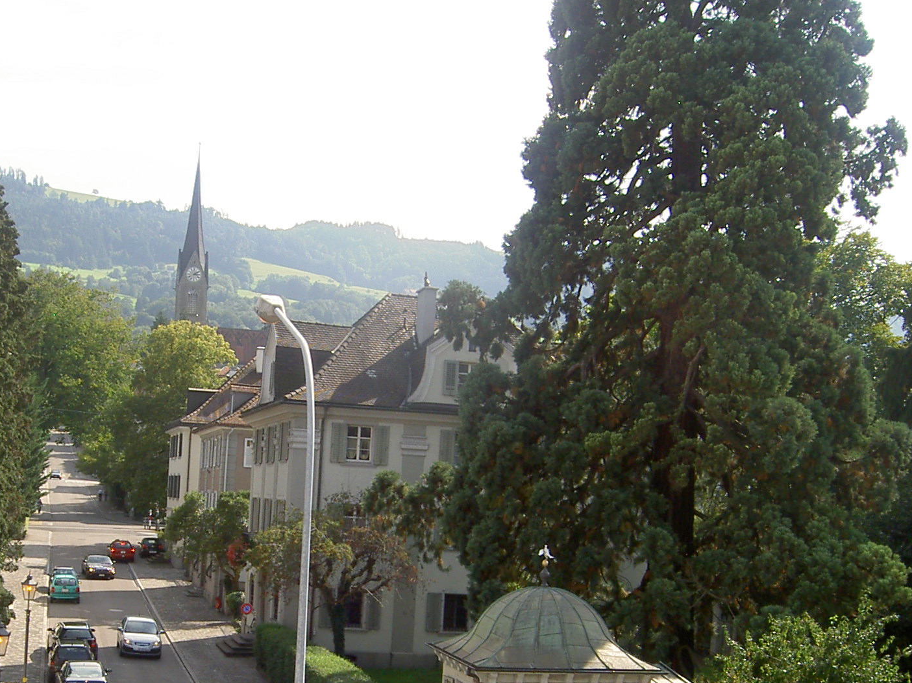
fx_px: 1449
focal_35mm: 55
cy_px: 527
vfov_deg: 26.2
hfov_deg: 34.8
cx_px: 345
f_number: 4.7
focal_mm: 5.6
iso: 100
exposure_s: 1/250
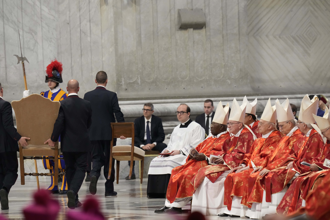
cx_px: 165
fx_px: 3666
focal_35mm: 400
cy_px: 110
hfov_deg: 5.2
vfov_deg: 3.4
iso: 6400
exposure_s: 1/320
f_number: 5.6
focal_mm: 400
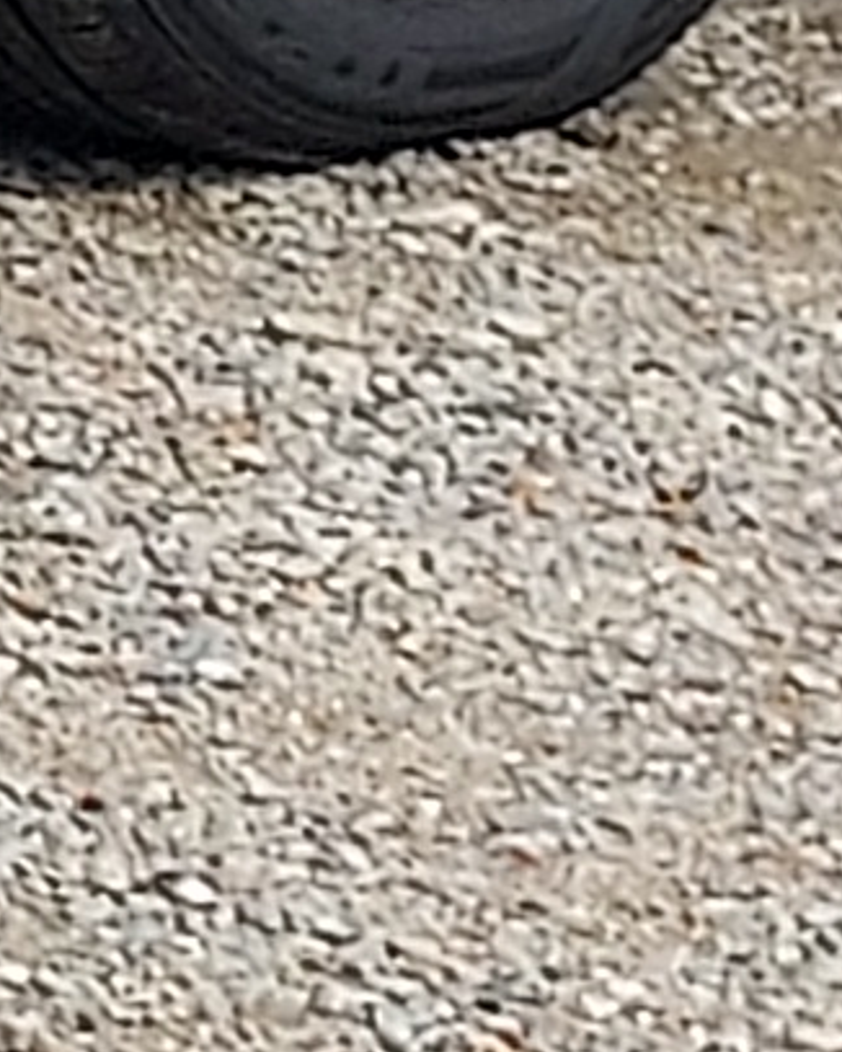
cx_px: -3179
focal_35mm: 230
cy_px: -711
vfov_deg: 8.2
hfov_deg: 5.4
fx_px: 7159
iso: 40
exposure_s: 1/908
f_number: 1.8
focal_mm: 4.6
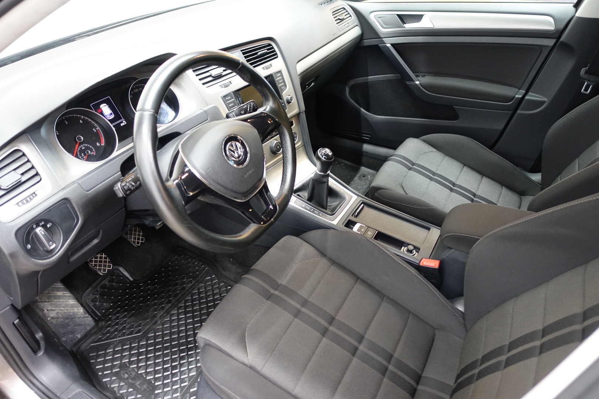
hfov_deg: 73.7
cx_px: 300
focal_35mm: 24
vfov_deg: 53.1
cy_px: 200
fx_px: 399
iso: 500
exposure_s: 1/30
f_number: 1.8
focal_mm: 8.8
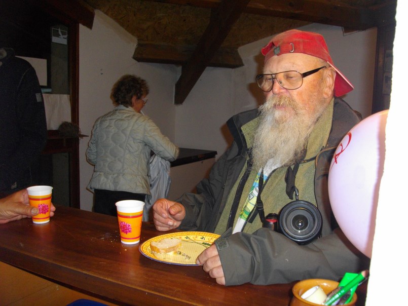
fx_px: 365
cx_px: 204
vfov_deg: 45.5
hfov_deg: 58.3
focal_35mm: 31
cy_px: 153
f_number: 2.9
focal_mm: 5.7
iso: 200
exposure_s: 1/50
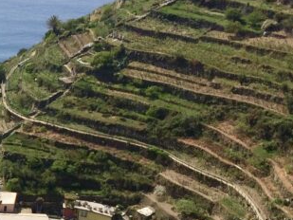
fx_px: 813
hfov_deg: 18.5
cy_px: 195
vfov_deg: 15.2
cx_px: -126
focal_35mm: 96
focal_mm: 4.15
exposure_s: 1/2415
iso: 32
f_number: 2.2
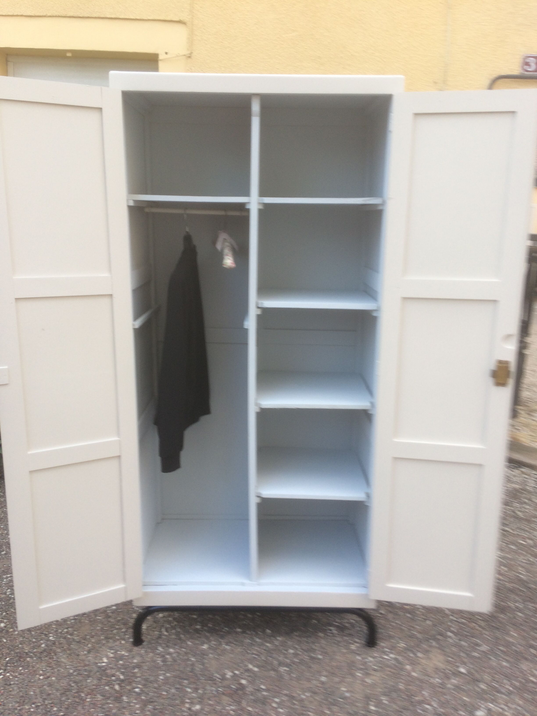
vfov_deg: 61.7
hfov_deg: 48.2
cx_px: 268
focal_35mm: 29
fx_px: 600
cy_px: 358
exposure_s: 1/100
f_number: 2.2
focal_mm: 4.15
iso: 40
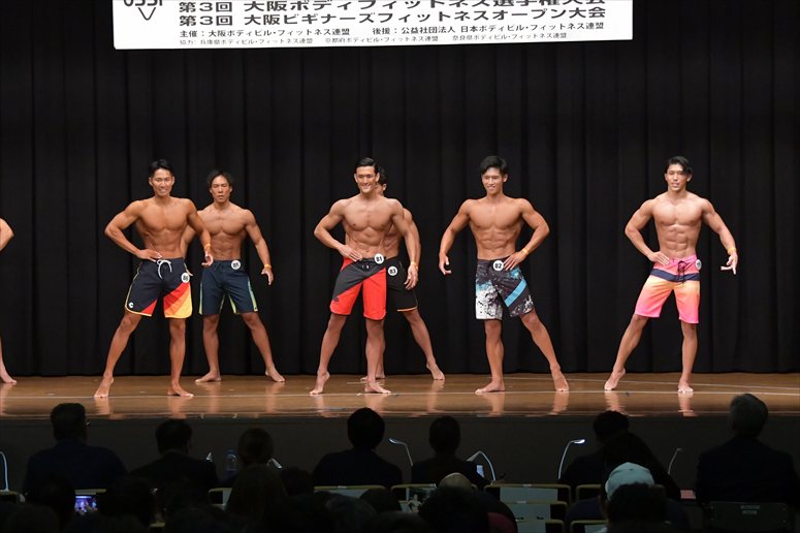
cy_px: 266
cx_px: 400
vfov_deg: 11.7
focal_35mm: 117
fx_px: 2599
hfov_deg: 17.5
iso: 6400
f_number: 5.6
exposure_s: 1/400
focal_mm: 78
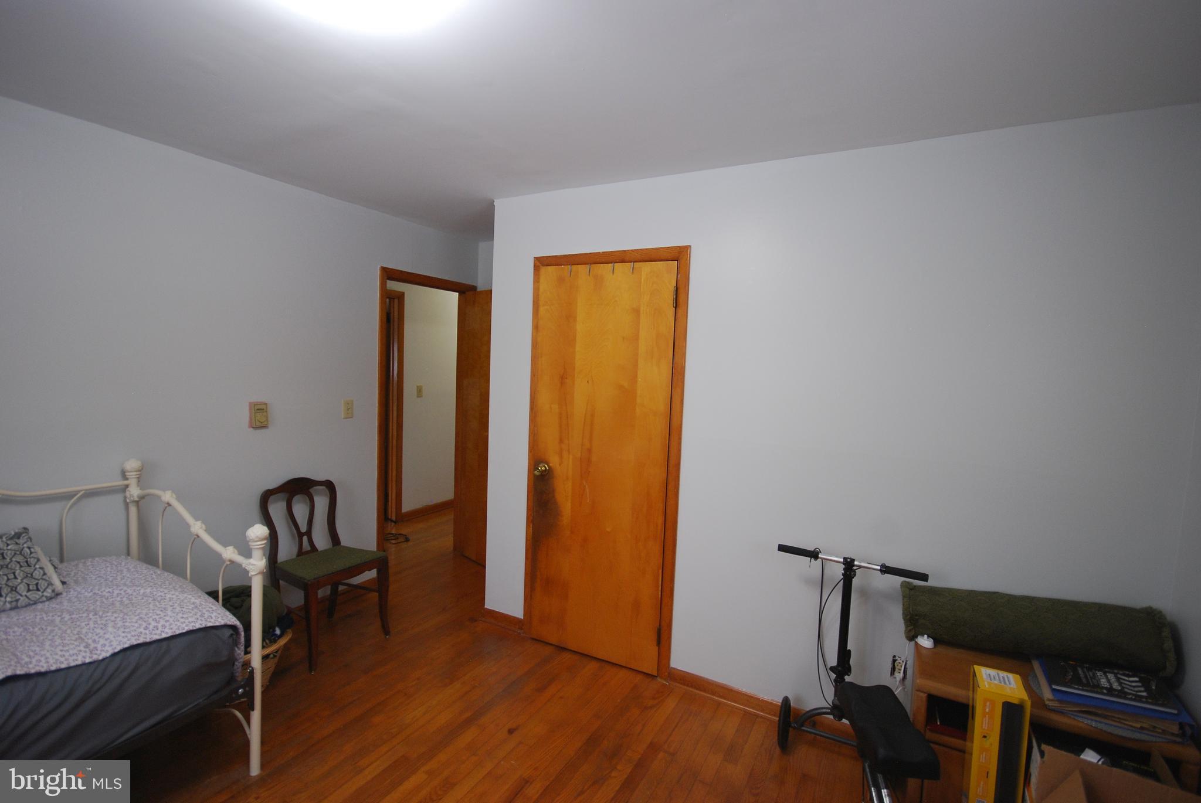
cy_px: 402
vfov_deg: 72.2
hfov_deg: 94.9
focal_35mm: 16
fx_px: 551
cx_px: 600
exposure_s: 1/30
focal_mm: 11
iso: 400
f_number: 4.2
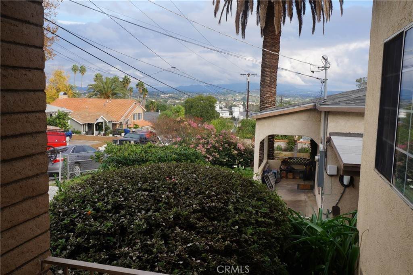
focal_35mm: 33
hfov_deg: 57.3
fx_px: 378
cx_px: 206
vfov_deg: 39.9
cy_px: 138
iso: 100
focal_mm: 22
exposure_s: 1/80
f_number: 11
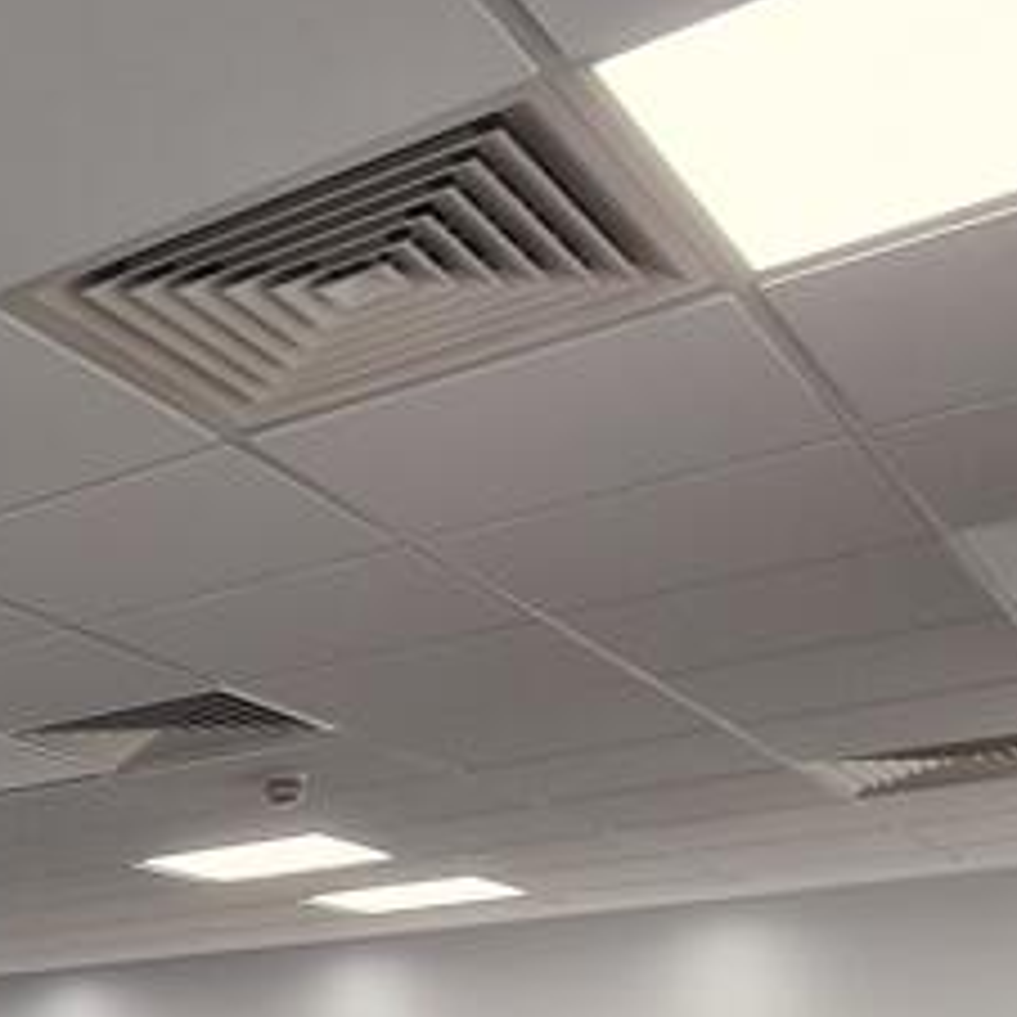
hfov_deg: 26.0
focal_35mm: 52
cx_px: -423
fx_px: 1728
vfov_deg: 30.7
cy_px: 990
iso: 64
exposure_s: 1/50
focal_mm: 2.2
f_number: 2.2
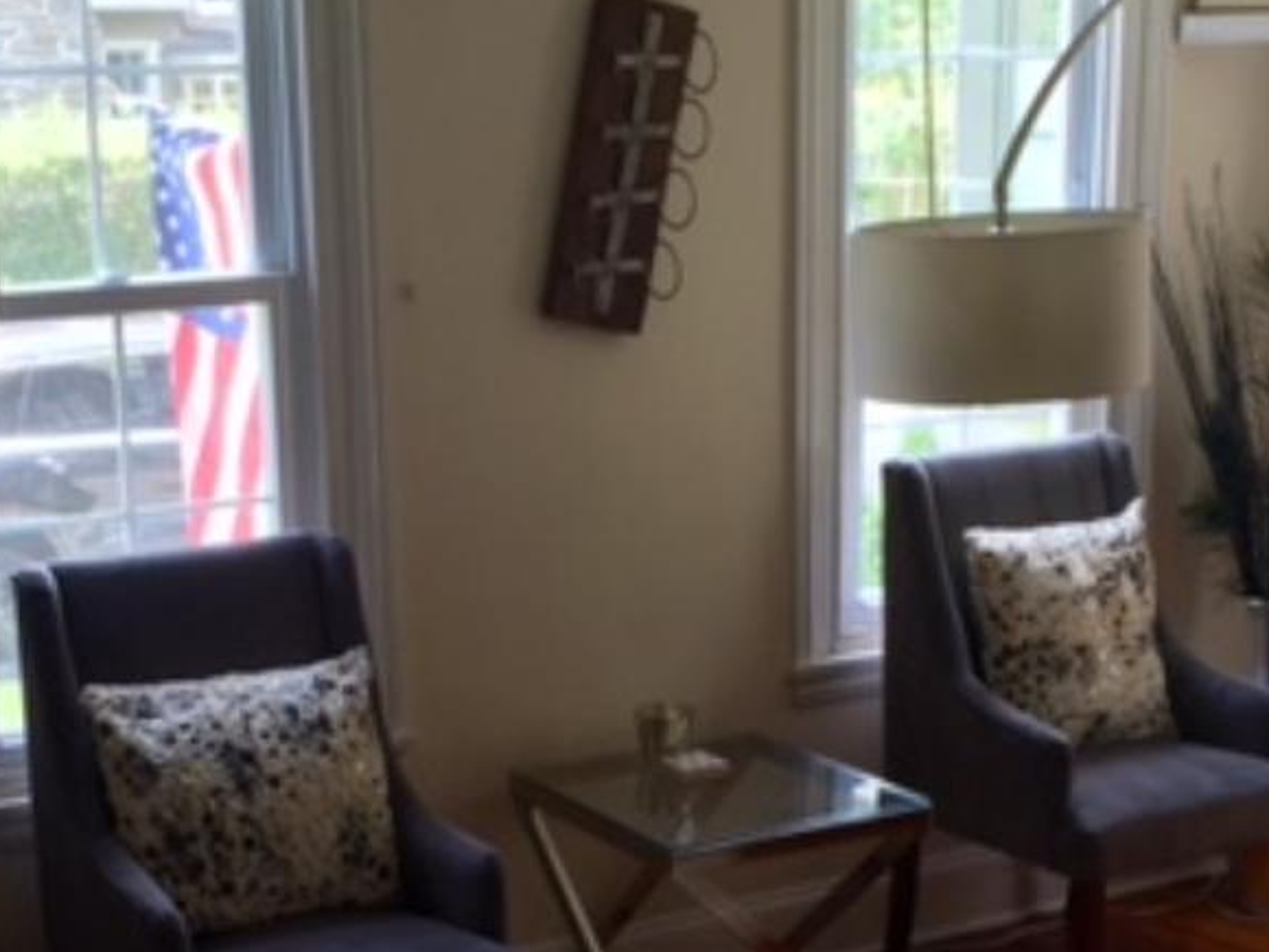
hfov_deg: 27.0
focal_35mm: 72
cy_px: 788
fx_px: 2639
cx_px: 564
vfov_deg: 20.2
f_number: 2.2
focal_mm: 4.15
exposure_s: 1/40
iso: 32
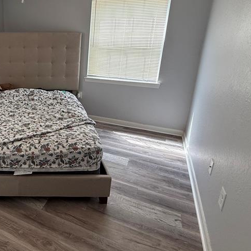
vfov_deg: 60.4
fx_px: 213
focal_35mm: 26
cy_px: 99
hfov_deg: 55.6
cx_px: 42
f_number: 2.2
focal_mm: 2.22
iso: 125
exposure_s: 1/120
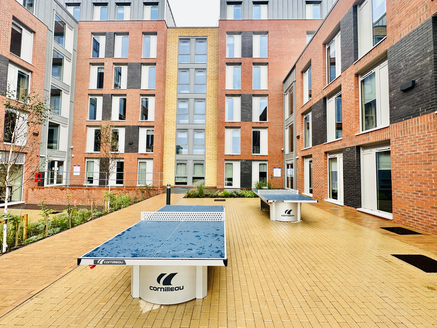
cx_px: 218
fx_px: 177
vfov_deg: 85.7
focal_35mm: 14
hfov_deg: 102.1
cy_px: 164
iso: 40
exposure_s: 1/232
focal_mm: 2.22
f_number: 2.2
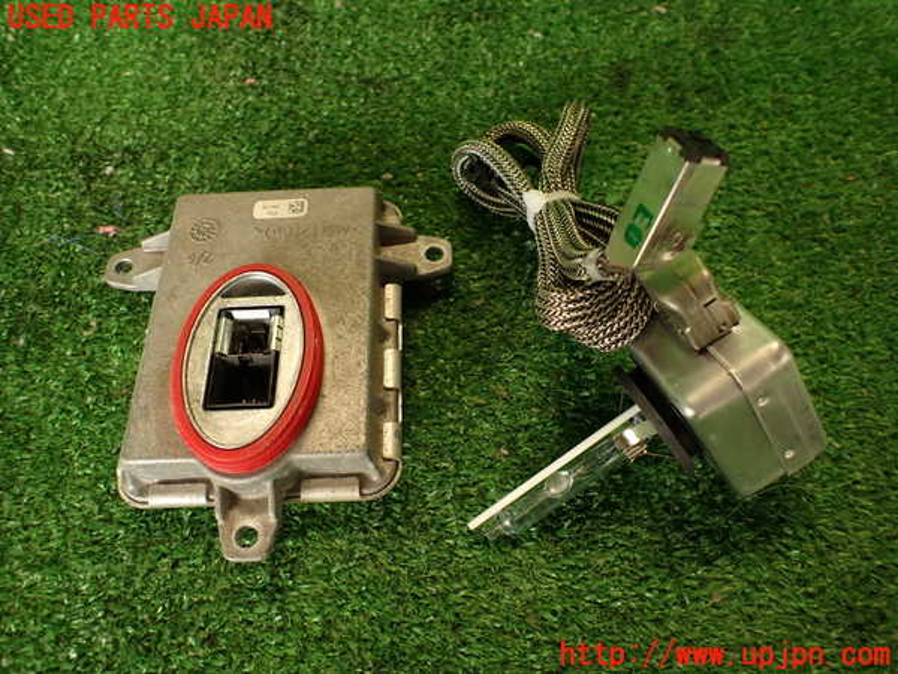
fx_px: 649
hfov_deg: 69.4
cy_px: 337
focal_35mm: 25
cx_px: 449
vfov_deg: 54.9
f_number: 2
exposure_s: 1/60
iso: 200
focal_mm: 4.5
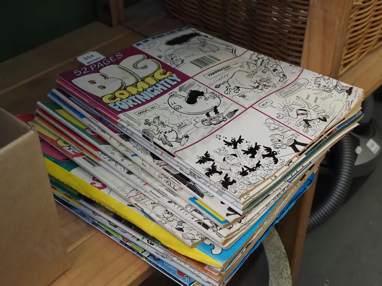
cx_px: 191
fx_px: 530
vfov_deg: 30.3
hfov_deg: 39.7
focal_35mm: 48
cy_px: 143
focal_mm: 24
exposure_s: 1/160
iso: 2000
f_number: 5.6
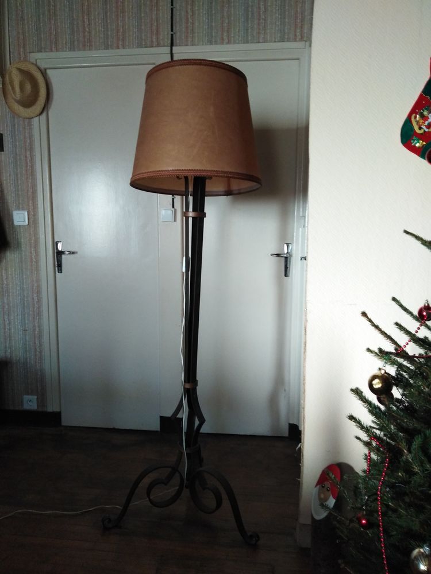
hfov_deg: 53.1
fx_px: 432
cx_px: 216
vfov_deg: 67.3
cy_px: 287
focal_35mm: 26
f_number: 2.2
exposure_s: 1/33.3
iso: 344
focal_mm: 3.46
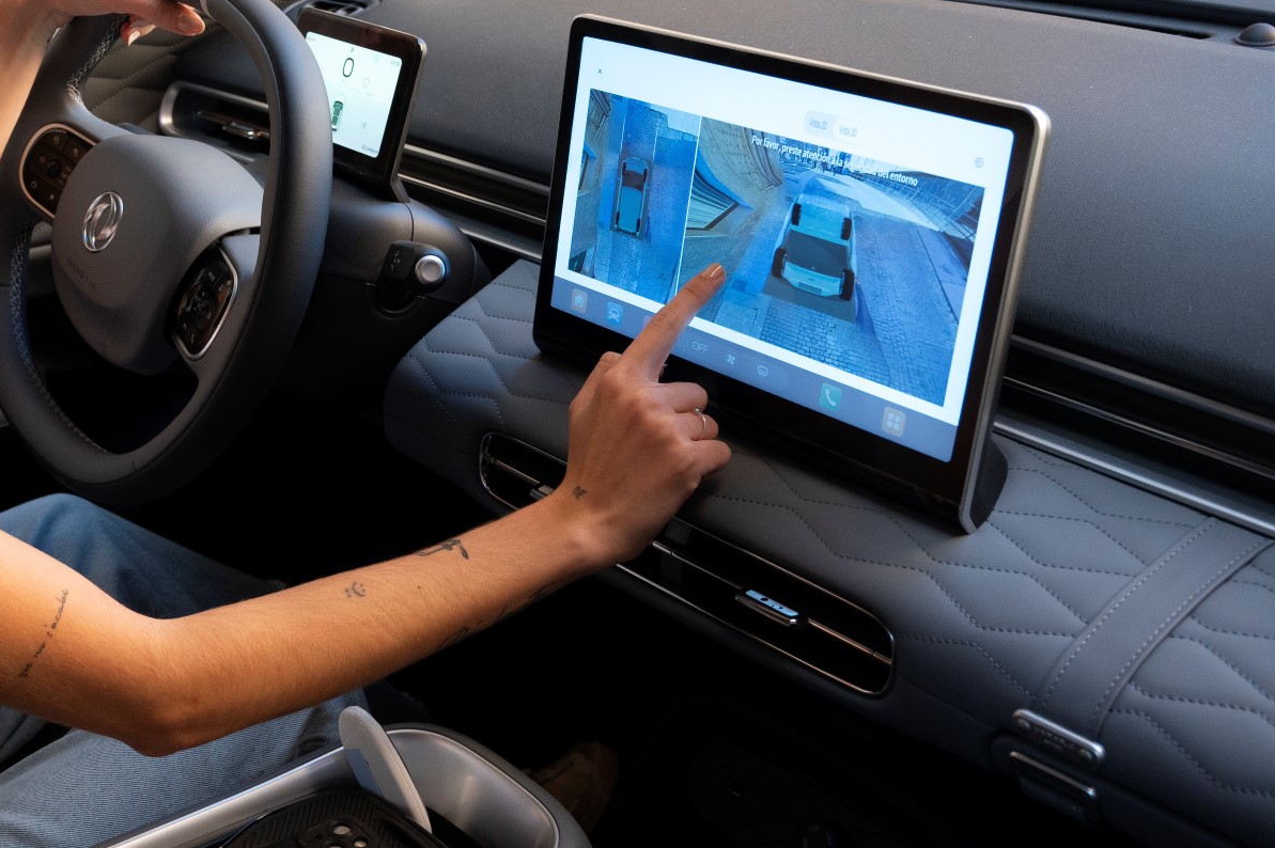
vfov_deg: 24.6
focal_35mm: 55
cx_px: 193
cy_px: 368
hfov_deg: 34.7
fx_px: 1947
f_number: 5.6
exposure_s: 1/200
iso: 2000
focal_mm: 31
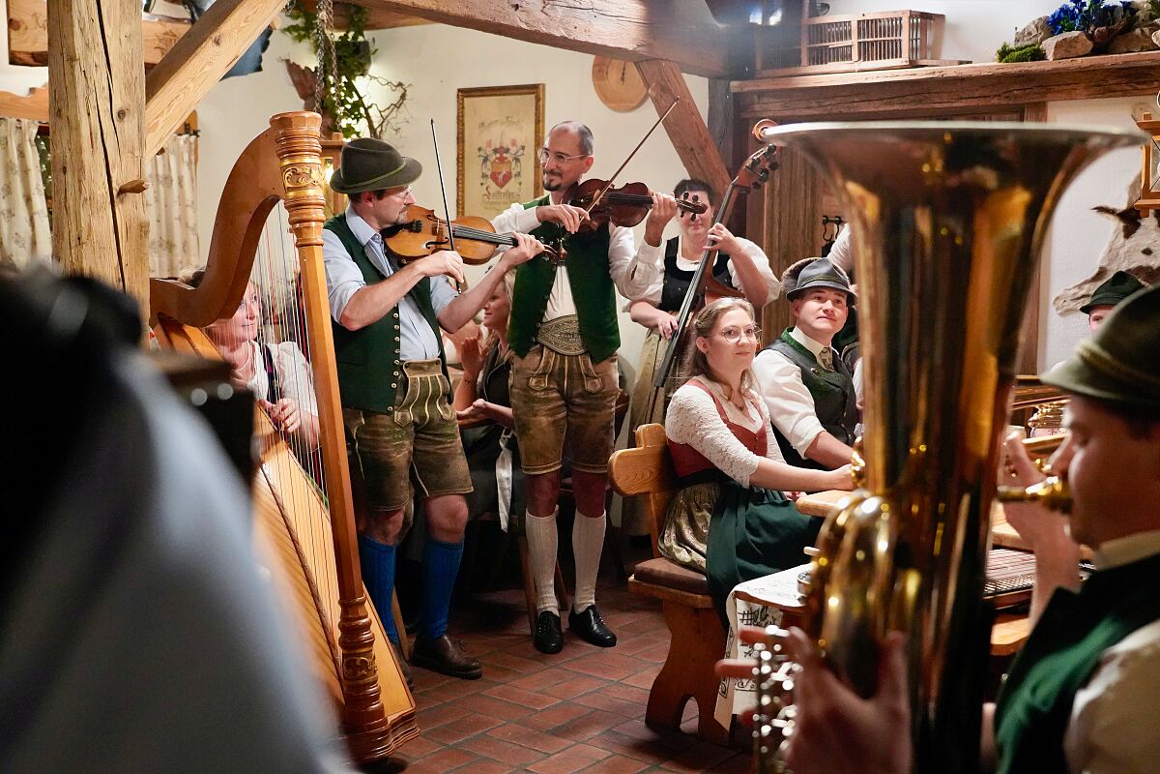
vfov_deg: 34.2
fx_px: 1257
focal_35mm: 39
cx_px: 580
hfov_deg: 49.6
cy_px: 387
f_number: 4
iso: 12800
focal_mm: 39
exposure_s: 1/160
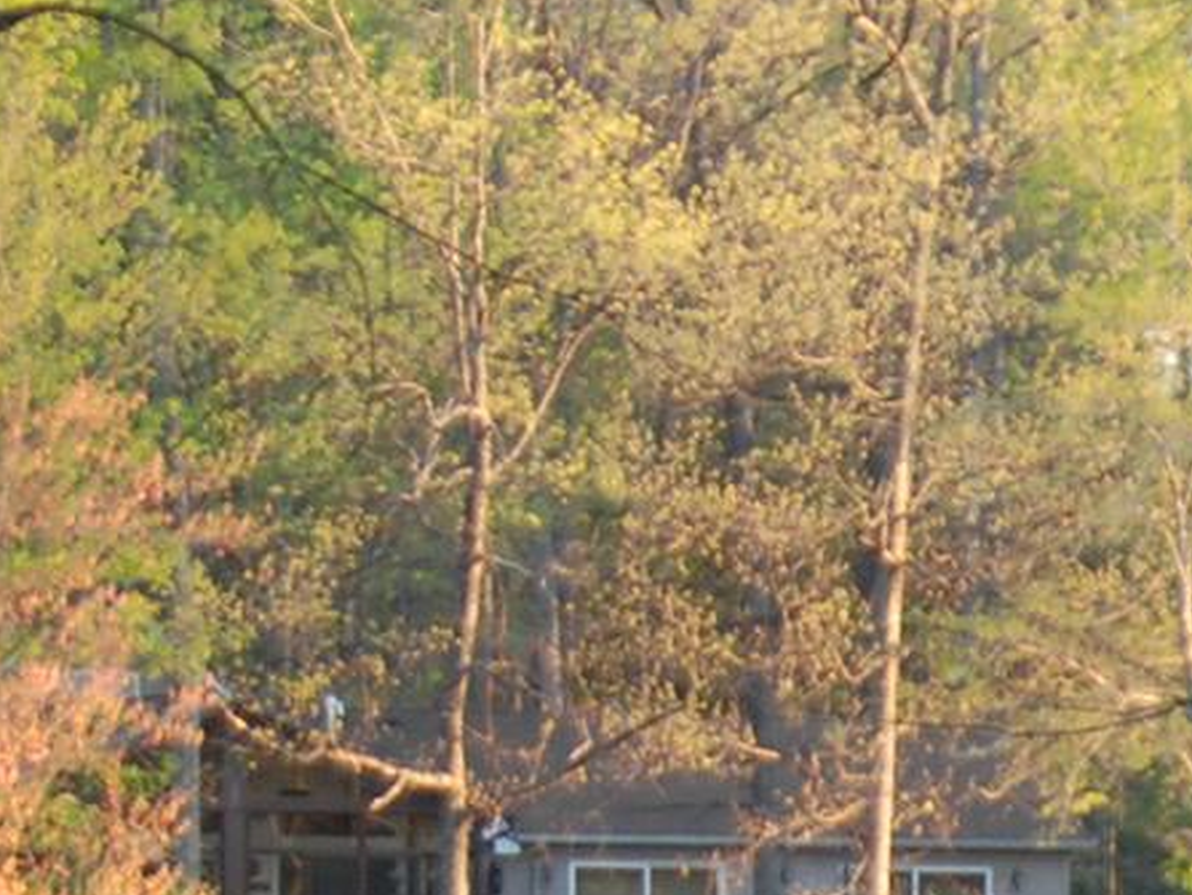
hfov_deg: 6.3
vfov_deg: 4.8
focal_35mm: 305
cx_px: 2256
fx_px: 10508
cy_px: 1550
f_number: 5
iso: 400
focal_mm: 46
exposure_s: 1/80
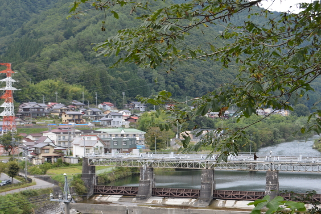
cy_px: 154
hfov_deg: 27.0
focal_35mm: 75
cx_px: 157
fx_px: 668
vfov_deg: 18.1
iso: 100
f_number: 4.8
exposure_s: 1/100
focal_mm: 30
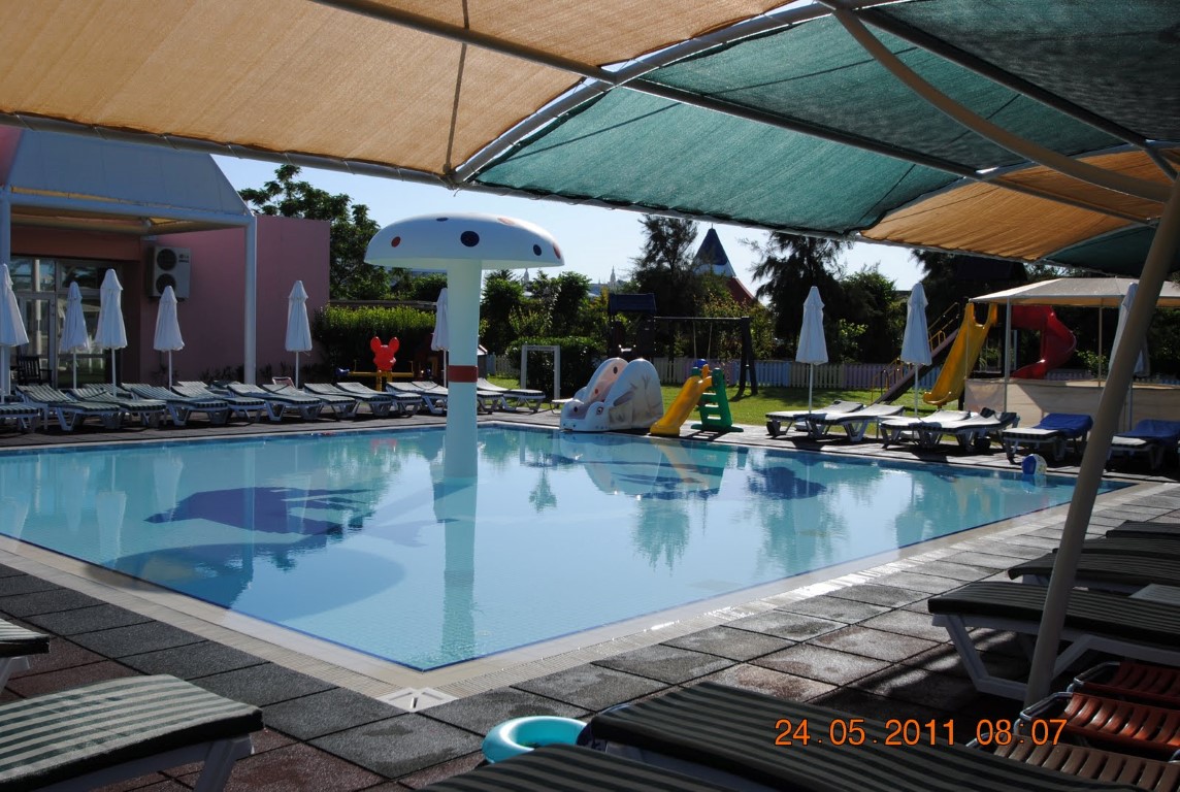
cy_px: 396
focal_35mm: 36
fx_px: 1182
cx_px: 590
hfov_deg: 53.0
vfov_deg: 37.0
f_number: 9
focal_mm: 24
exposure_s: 1/320
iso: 100
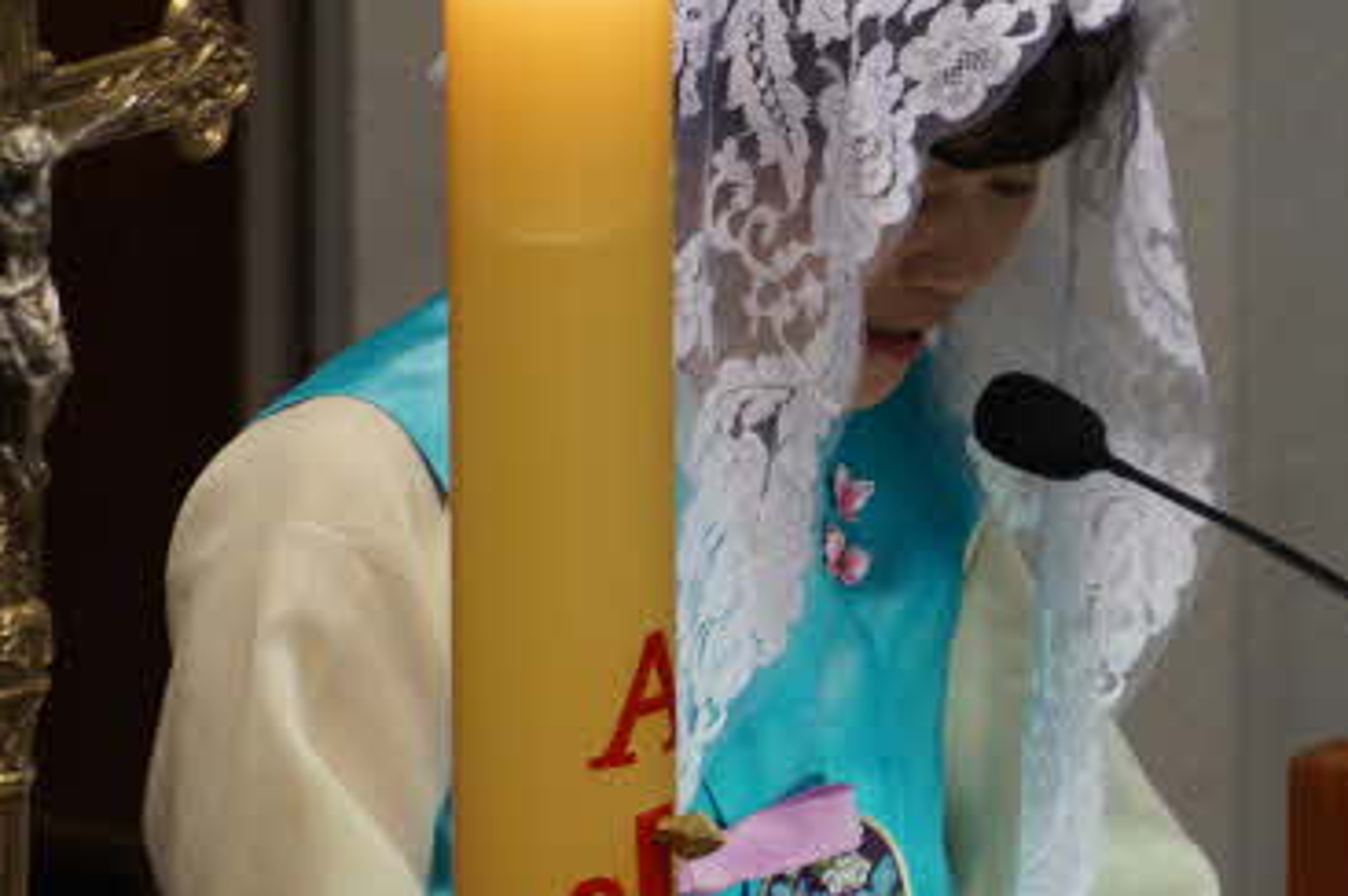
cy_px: 290
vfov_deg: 2.4
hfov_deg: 3.6
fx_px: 21399
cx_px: 749
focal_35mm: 572
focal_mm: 200
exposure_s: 1/15
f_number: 6.3
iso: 250
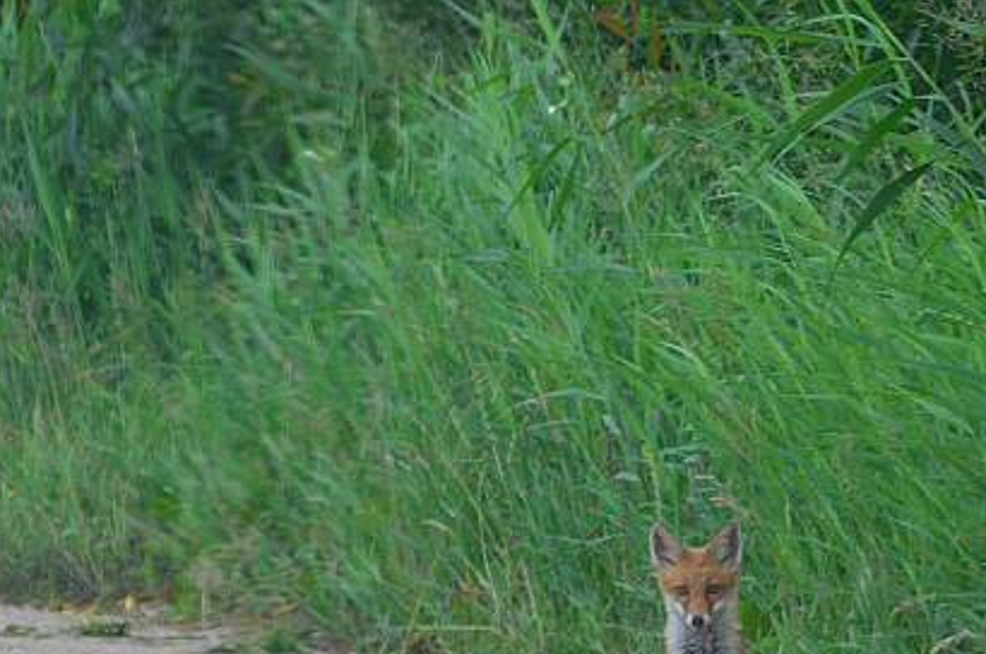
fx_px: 20482
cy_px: 620
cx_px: 702
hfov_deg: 2.8
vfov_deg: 1.8
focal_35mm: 749
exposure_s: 1/160
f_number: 9
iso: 400
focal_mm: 200
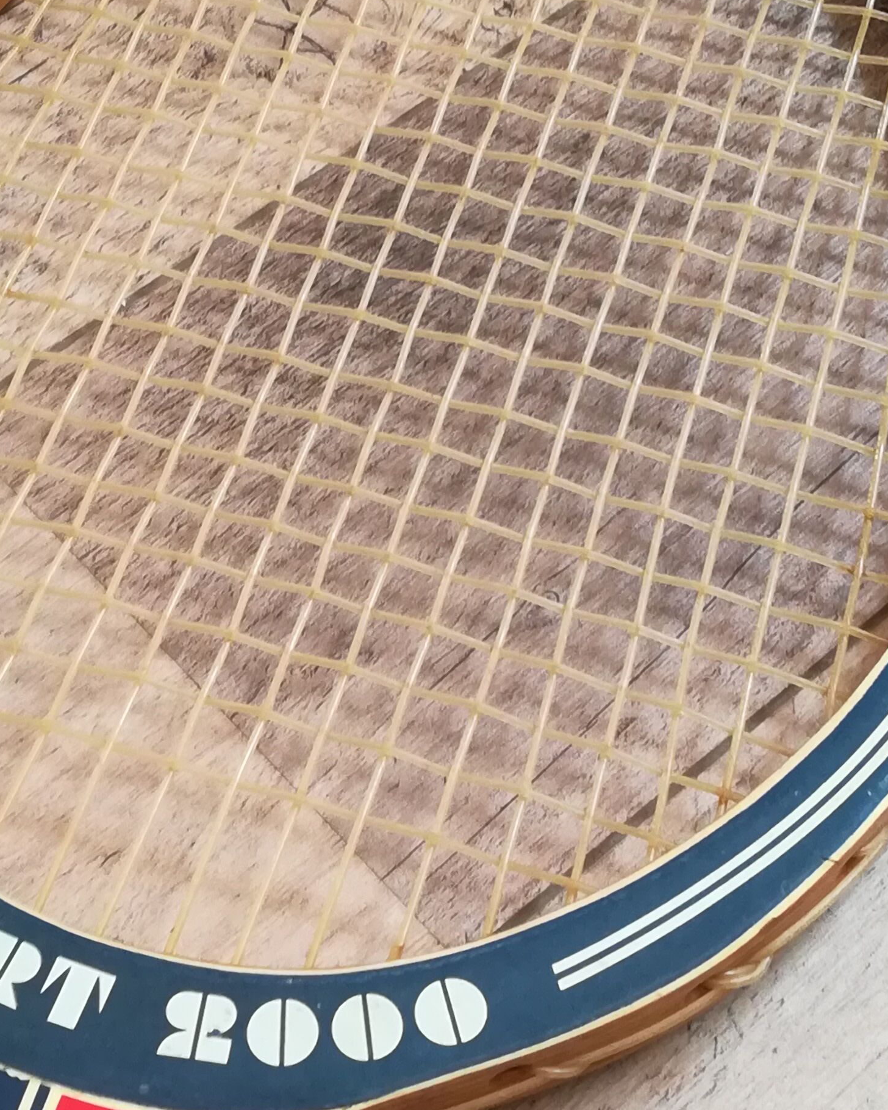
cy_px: 461
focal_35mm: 70
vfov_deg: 27.1
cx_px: 382
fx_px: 2300
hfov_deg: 21.8
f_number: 2.2
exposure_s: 1/33.3
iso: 200
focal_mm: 3.83
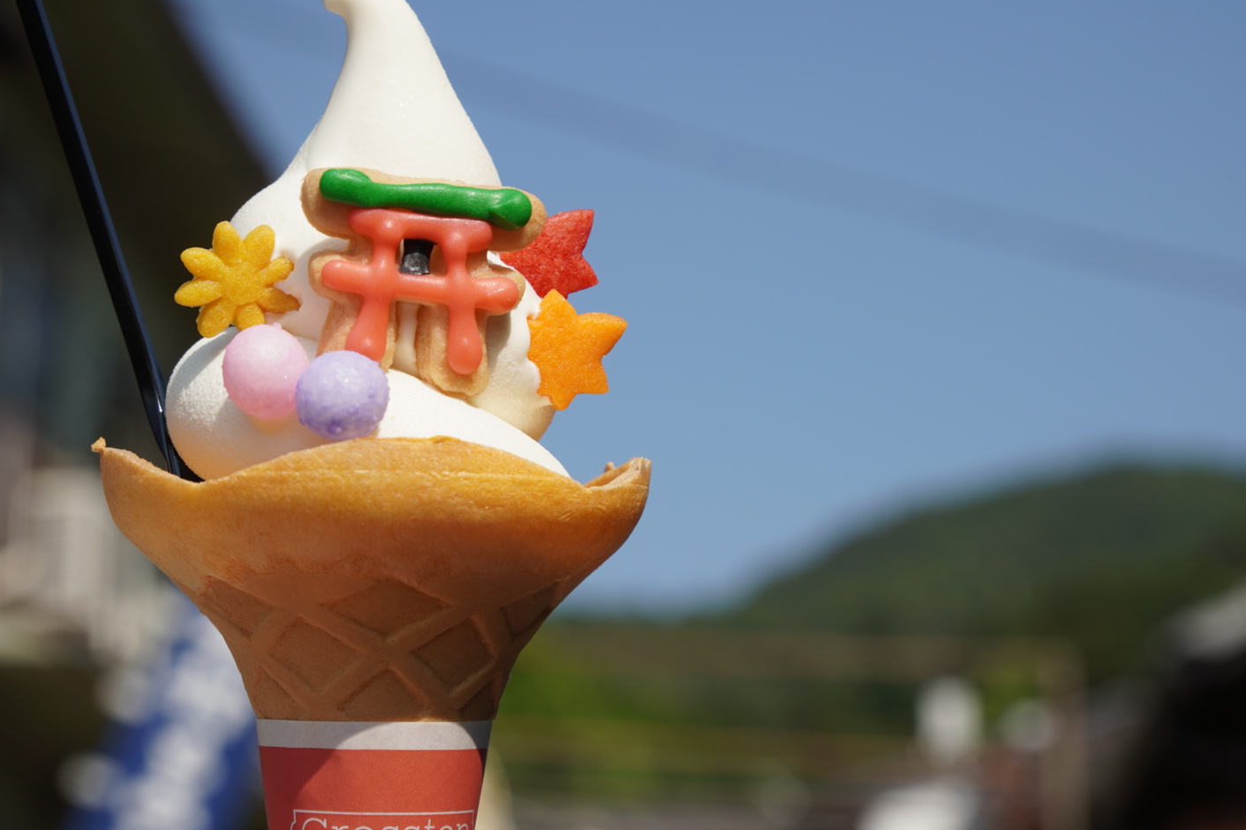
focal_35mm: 92
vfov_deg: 14.9
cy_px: 412
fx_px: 3184
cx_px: 640
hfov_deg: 22.1
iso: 100
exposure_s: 1/500
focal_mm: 54
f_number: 7.1
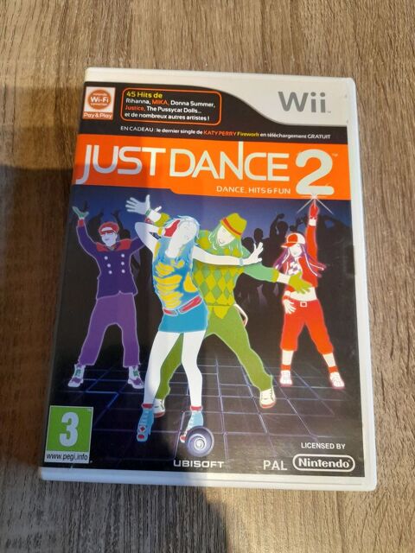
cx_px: 208
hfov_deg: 54.9
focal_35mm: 25
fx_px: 400
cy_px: 276
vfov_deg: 69.4
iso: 250
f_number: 2
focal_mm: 4.6
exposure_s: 1/50
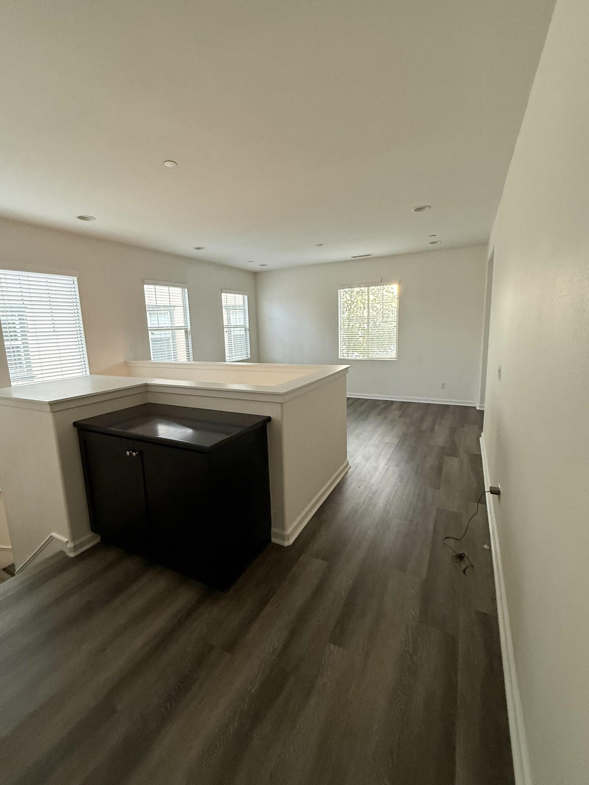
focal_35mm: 15
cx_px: 286
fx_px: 340
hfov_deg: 81.7
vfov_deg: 98.1
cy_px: 381
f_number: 2.2
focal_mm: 2.22
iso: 500
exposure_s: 1/60
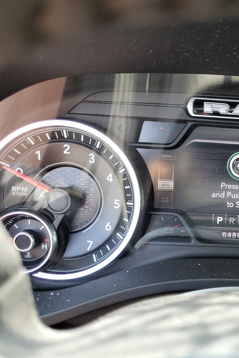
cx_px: 237
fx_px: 368
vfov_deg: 51.9
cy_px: 183
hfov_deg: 33.1
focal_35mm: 37
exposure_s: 1/120
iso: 62
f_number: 1.5
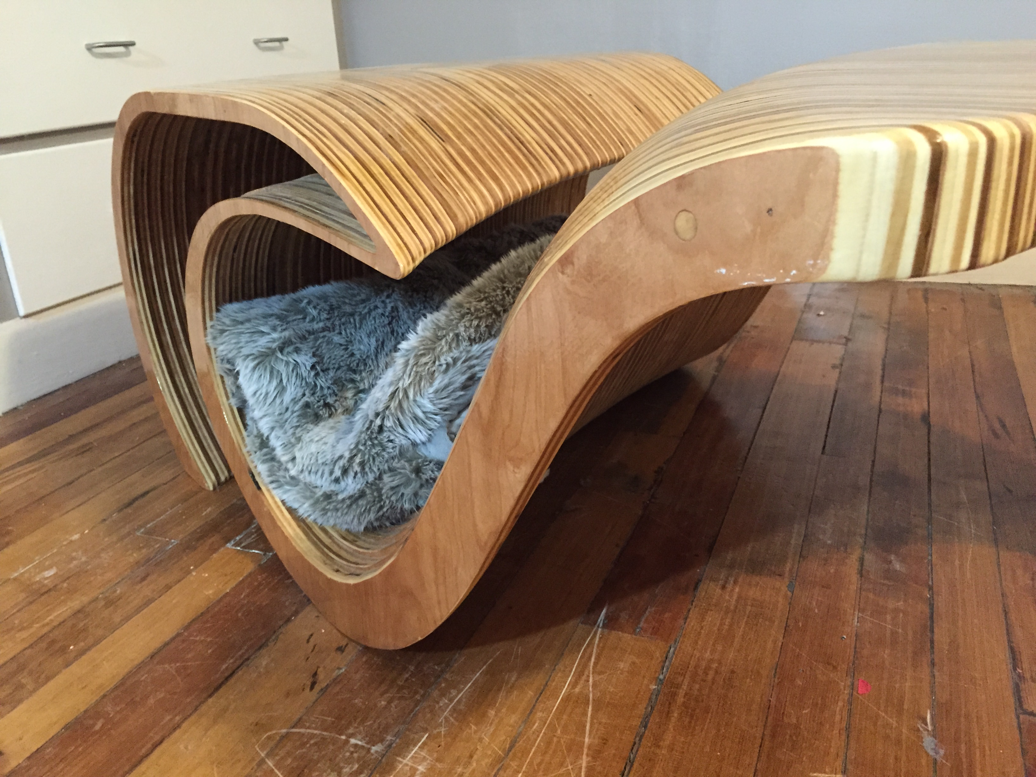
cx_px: 518
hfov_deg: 61.7
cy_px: 388
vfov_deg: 48.2
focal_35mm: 29
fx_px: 868
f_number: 2.2
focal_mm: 4.15
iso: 320
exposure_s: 1/15
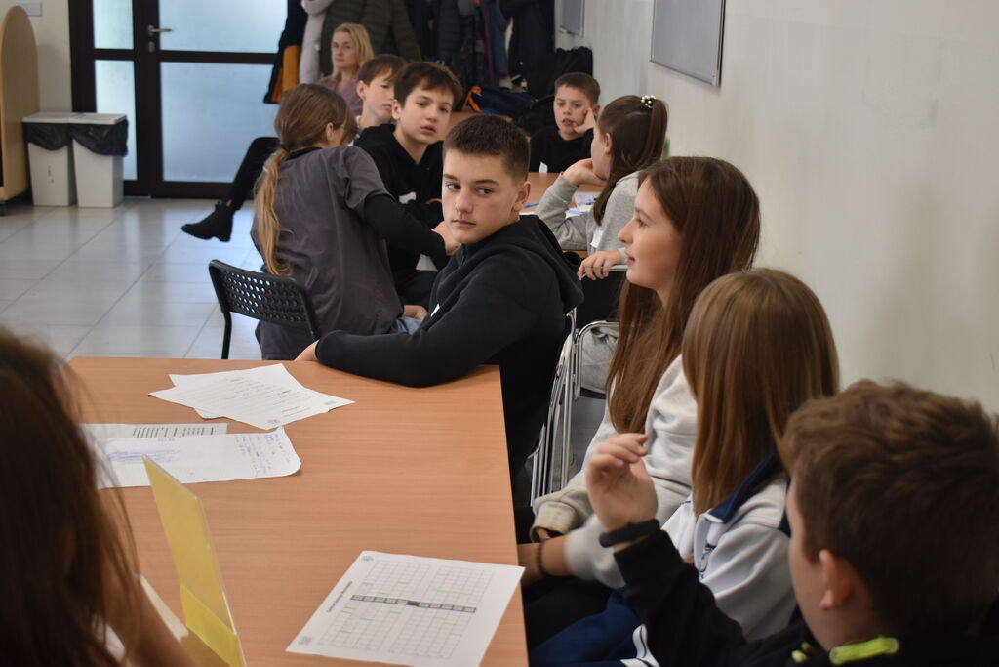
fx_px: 1415
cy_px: 334
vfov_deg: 26.5
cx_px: 500
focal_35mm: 51
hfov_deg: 38.9
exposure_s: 1/80
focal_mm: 34
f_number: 4.5
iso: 400
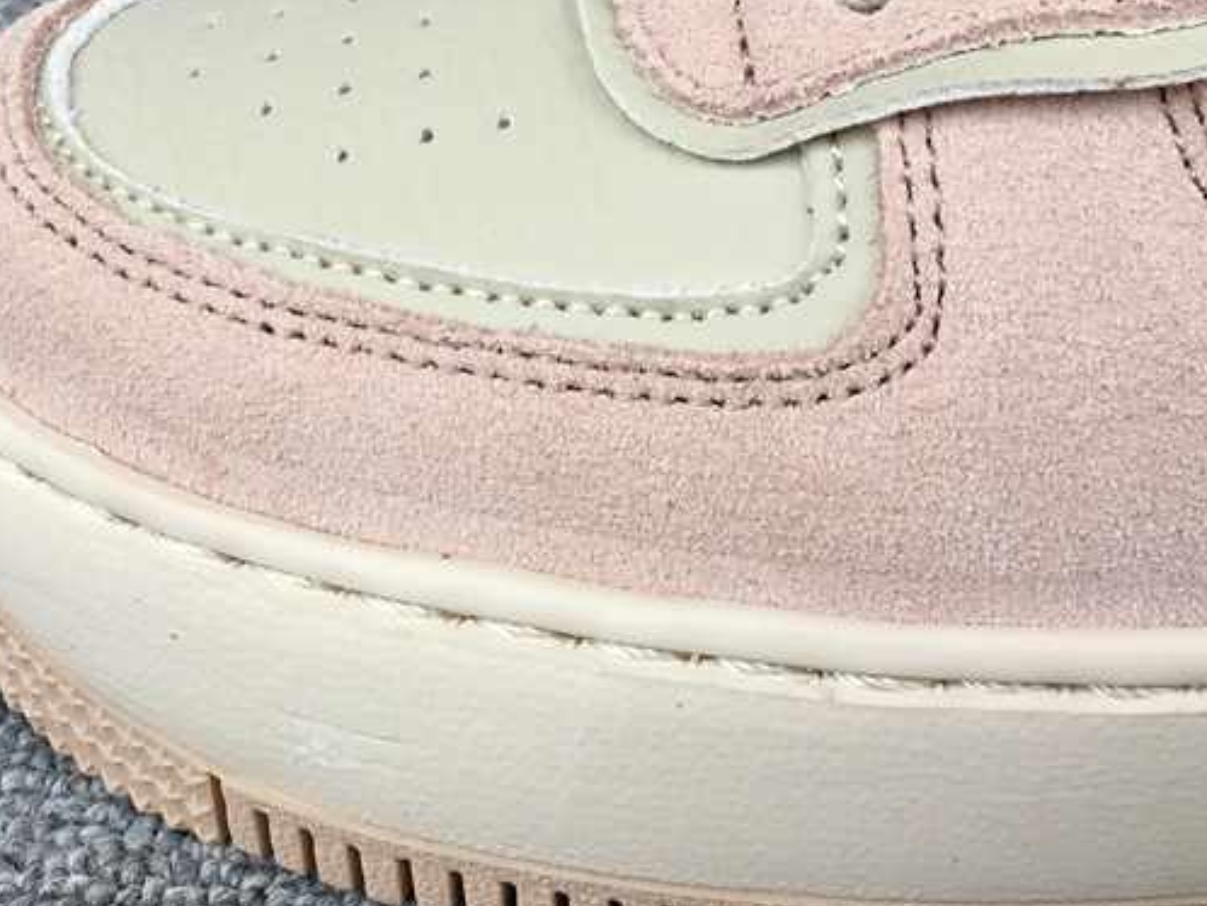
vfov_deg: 26.0
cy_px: 304
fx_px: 1954
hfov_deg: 34.3
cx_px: 560
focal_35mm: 56
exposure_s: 1/158
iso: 25
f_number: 2.4
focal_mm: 3.3
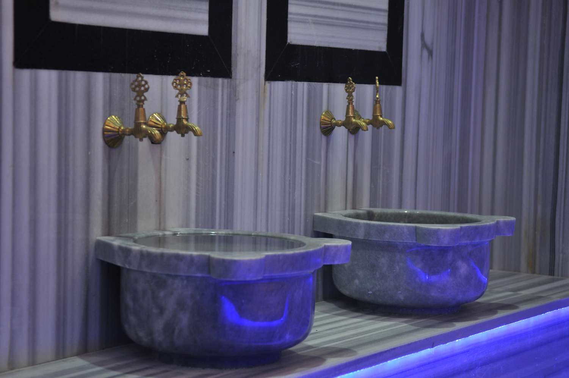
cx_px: 284
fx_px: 1302
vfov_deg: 16.5
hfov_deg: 24.6
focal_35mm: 82
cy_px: 189
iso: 320
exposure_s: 1/50
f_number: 2.8
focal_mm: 55
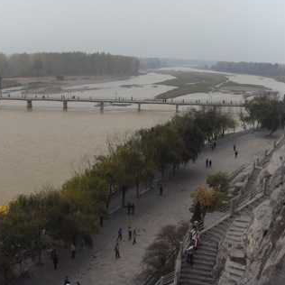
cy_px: 138
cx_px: 115
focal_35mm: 48
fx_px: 447
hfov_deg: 35.2
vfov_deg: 35.4
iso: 80
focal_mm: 6.6
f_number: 3.5
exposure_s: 1/350
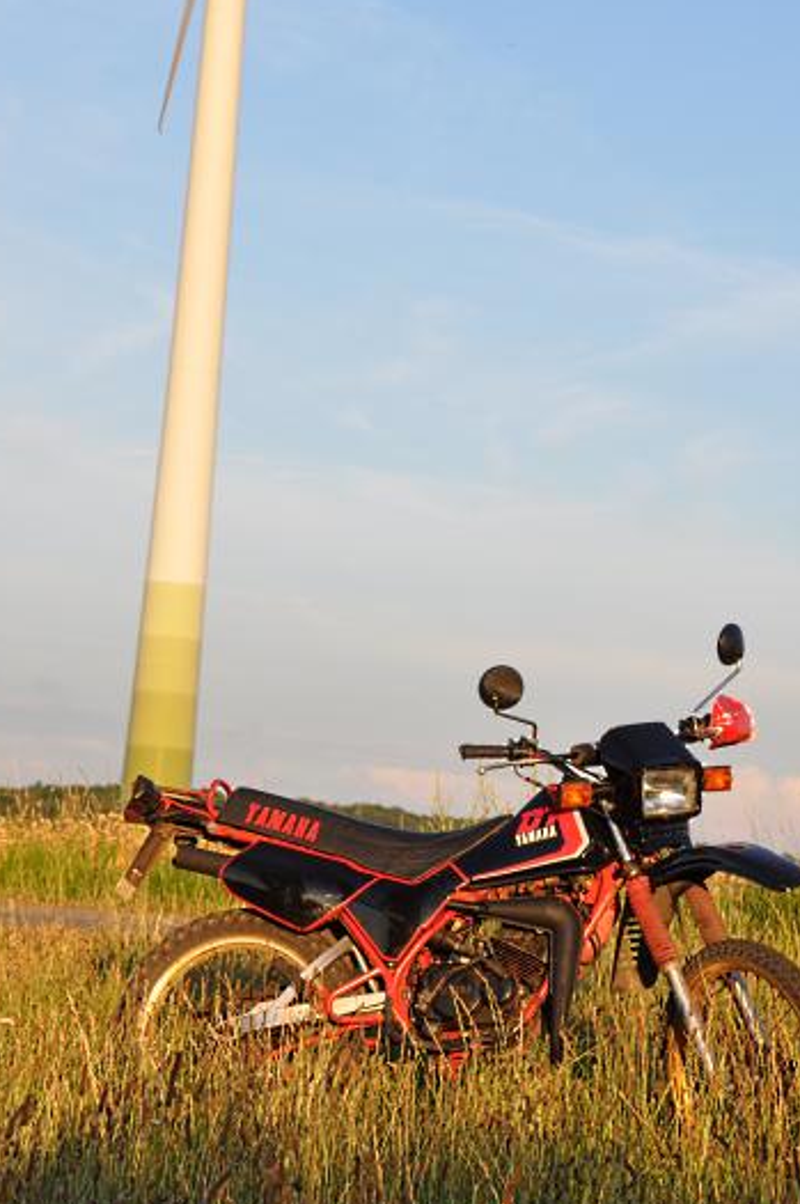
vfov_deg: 17.1
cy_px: 472
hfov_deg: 11.4
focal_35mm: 120
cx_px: 413
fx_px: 4008
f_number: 8
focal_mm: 62
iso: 200
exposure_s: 1/250
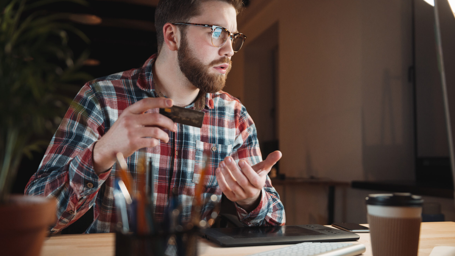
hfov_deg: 51.6
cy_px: 138
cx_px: 224
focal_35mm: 39
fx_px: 471
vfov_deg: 30.4
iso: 1000
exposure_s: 1/80
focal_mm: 34
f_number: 2.8
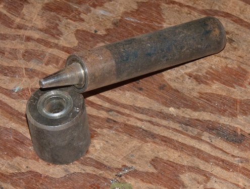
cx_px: 125
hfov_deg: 15.3
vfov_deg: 11.5
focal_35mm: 129
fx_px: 933
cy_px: 94
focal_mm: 23
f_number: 3.6
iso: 200
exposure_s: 1/80
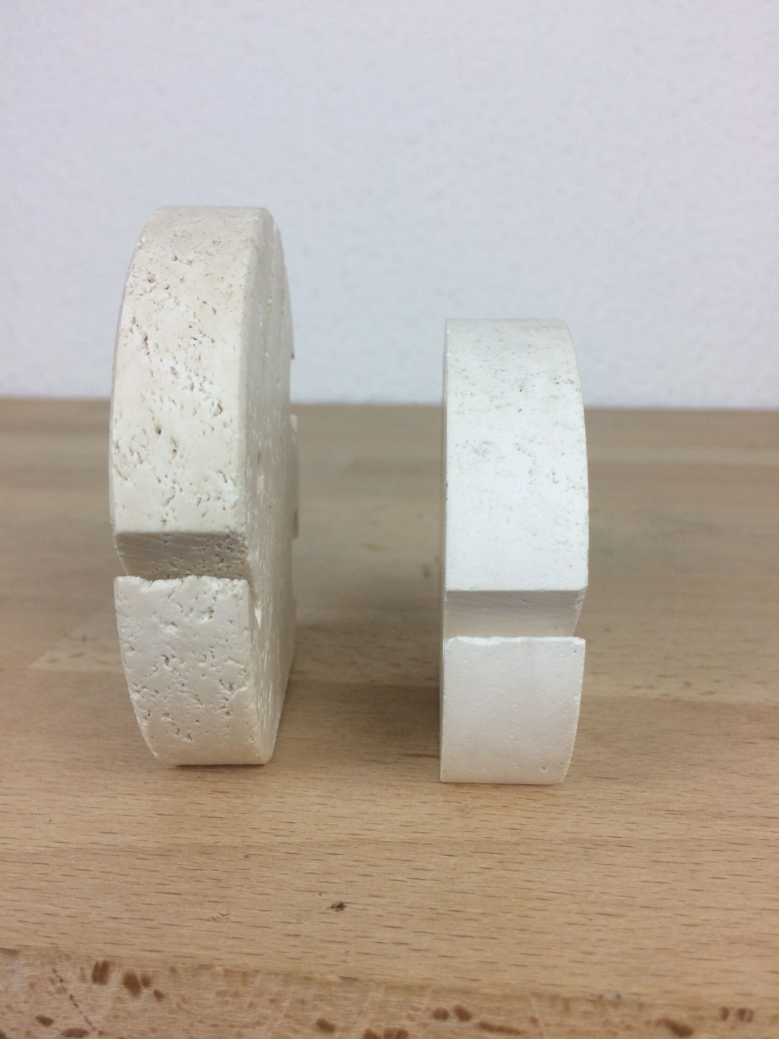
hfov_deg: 48.2
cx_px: 390
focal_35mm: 29
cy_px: 520
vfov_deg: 61.7
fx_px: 870
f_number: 2.2
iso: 40
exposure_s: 1/100
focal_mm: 4.15
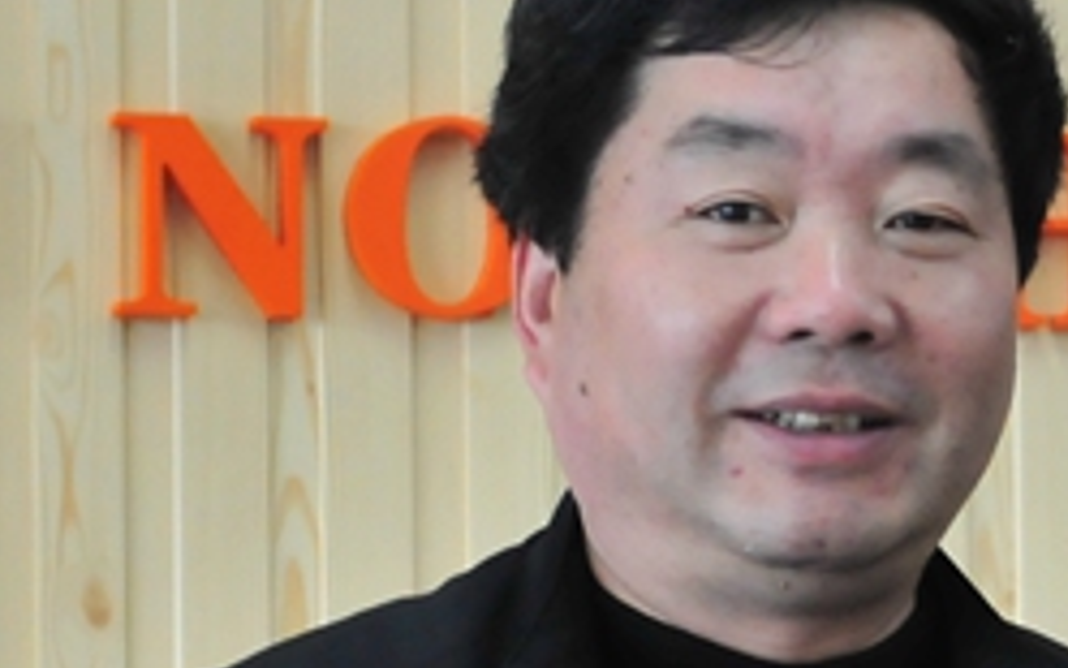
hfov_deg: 6.6
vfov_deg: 4.2
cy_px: 883
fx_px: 9169
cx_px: 1348
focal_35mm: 315
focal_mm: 50
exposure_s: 1/160
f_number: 2.8
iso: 800
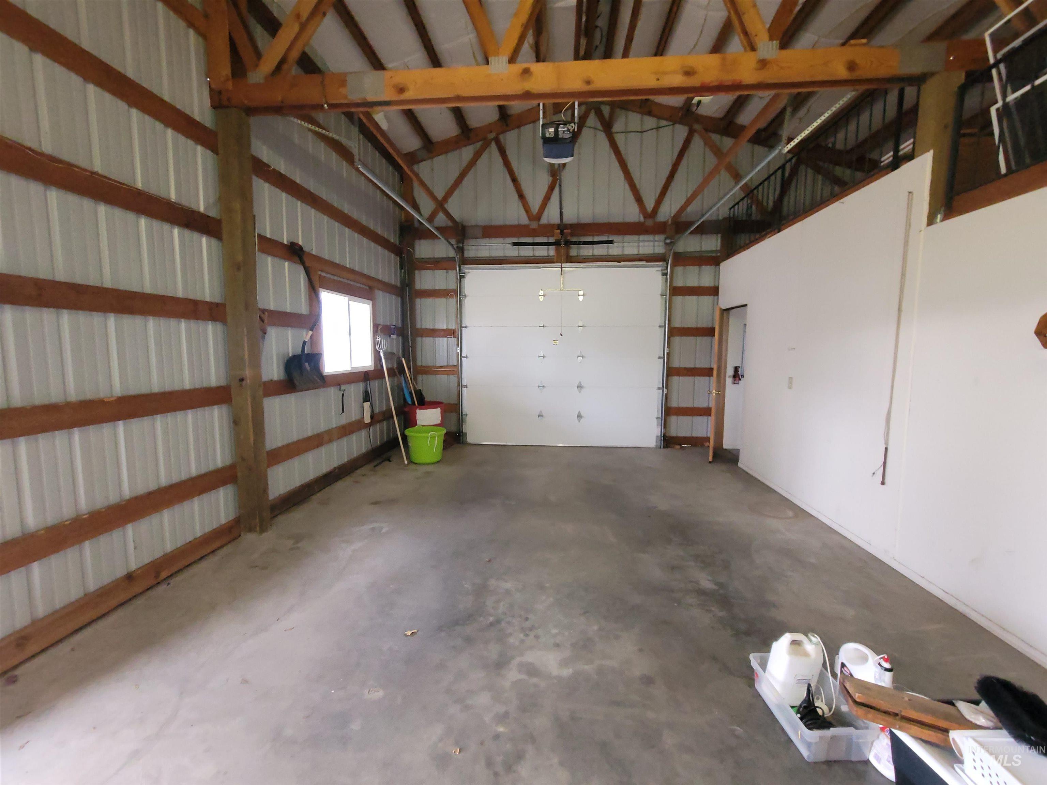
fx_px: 393
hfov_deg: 106.2
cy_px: 392
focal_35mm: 13
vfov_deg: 89.9
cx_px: 524
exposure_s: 1/30
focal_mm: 2.2
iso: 500
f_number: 2.2
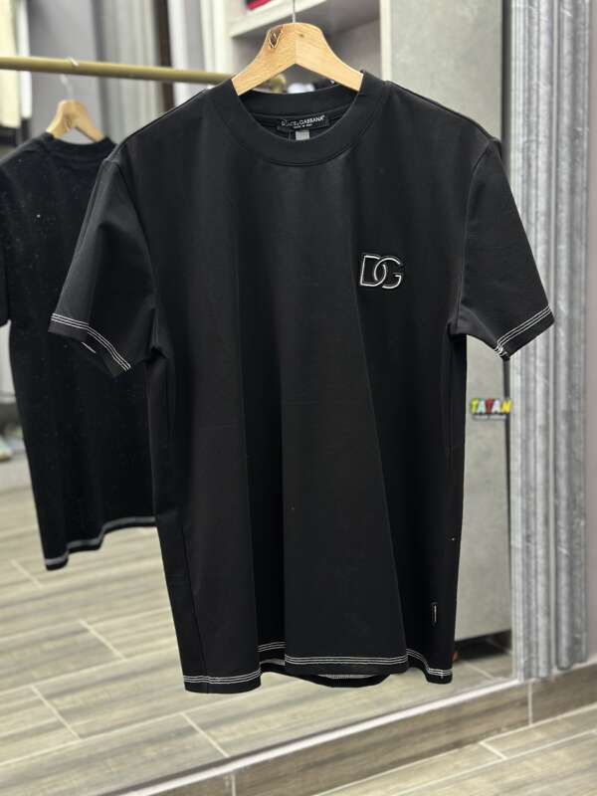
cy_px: 398
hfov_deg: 30.3
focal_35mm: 48
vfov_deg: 39.7
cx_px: 298
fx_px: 1104
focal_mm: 6.86
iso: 400
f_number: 1.78
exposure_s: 1/40
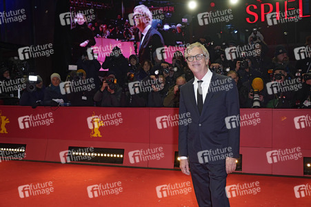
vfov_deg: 33.4
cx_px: 156
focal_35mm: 40
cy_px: 104
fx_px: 345
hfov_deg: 48.5
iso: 640
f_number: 5.6
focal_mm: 40
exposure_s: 1/160
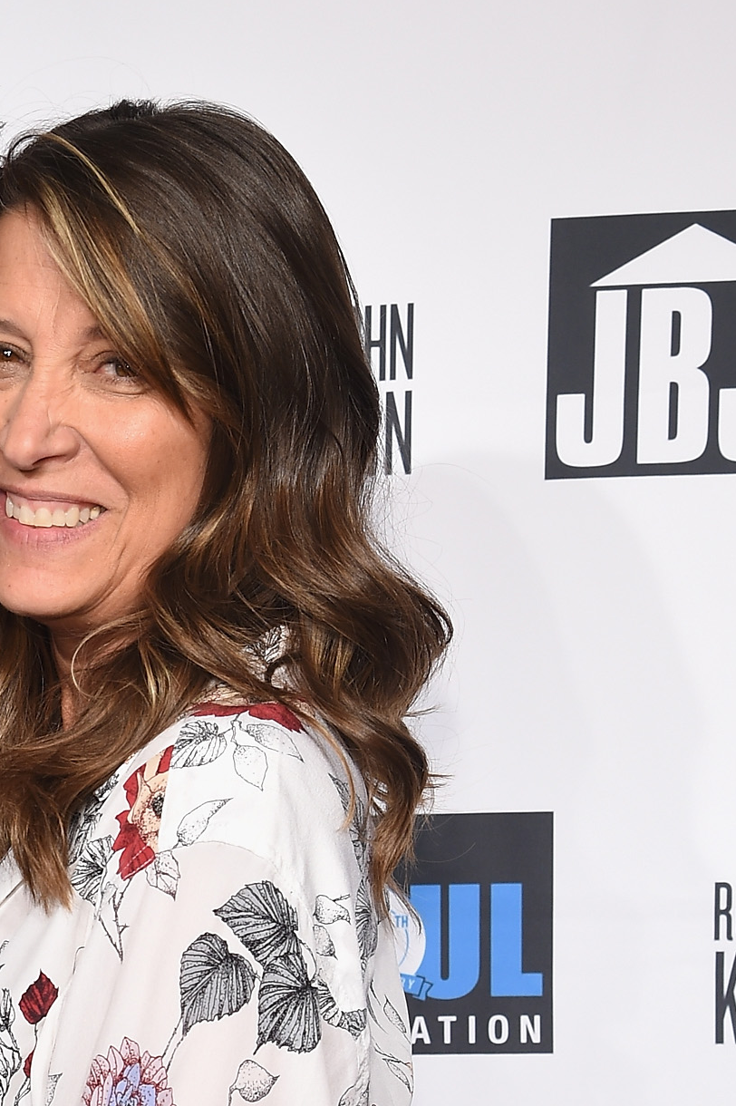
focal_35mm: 123
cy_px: 1168
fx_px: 3776
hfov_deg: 10.9
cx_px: -162
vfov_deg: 16.2
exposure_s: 1/160
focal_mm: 50
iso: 500
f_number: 6.3
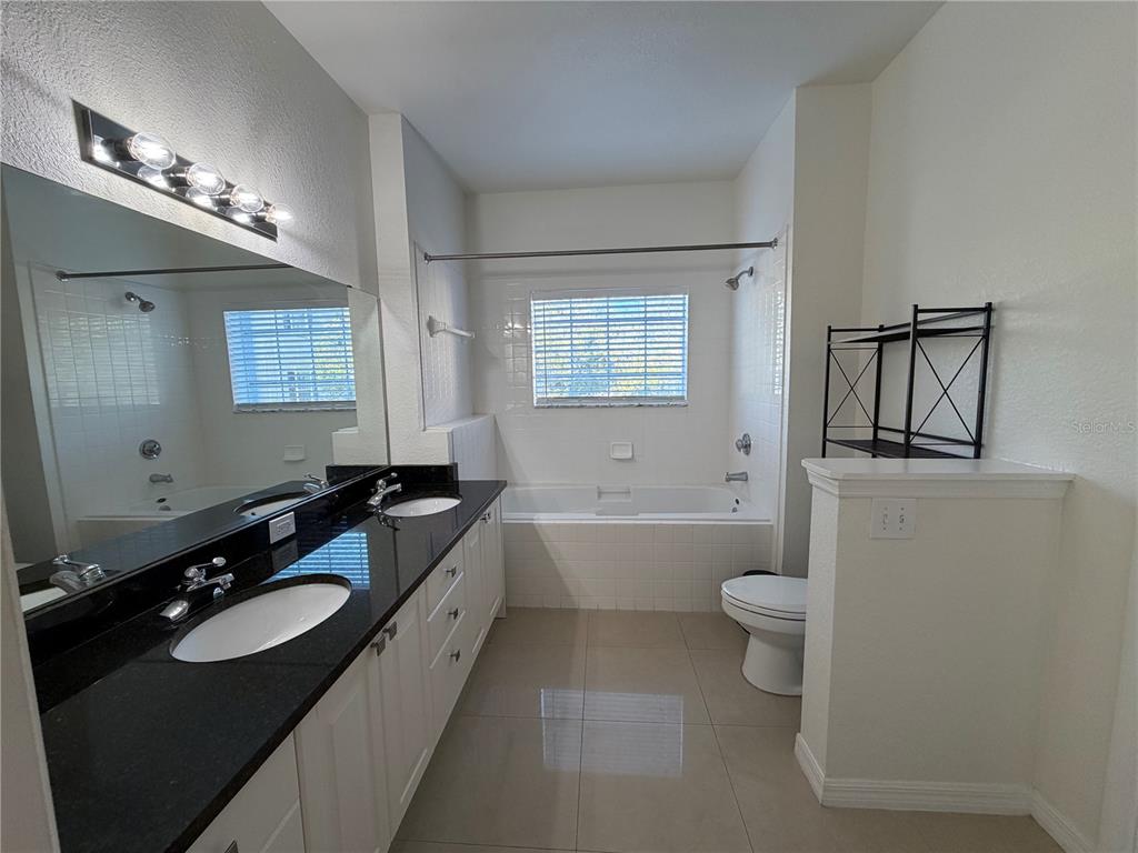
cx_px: 569
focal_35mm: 14
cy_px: 426
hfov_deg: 102.1
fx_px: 460
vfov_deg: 85.7
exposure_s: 1/120
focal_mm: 2.22
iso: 160
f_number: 2.2
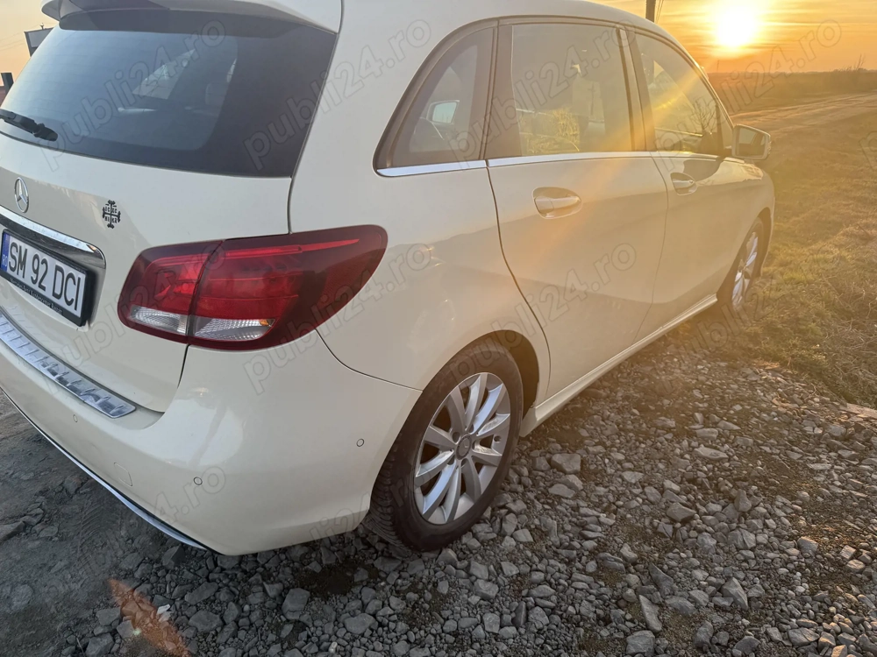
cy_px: 328
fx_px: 608
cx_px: 438
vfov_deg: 56.8
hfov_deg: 71.6
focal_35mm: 24
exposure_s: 1/637
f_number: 1.78
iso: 100
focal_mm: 6.76
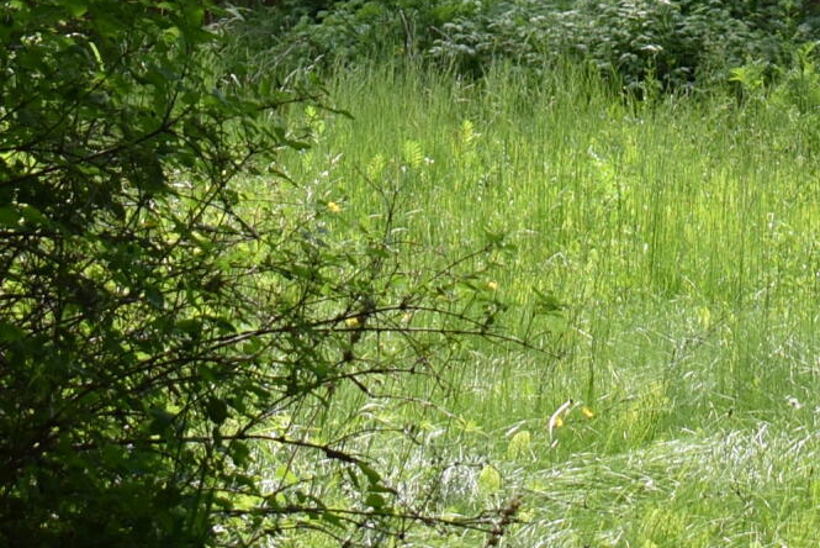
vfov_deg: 6.6
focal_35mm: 203
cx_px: 666
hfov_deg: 10.1
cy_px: -577
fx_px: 4626
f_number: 4.2
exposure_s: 1/320
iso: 100
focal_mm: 30
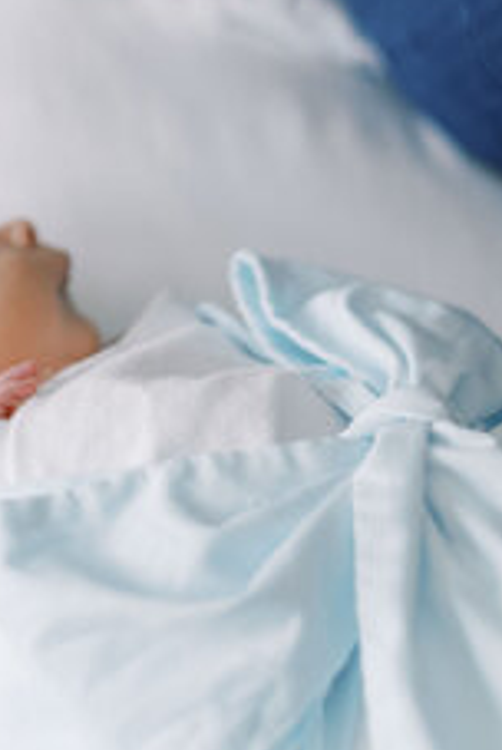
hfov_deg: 10.3
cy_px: 74
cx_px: -69
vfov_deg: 15.3
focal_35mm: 132
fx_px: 2752
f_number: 1.8
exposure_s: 1/250
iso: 320
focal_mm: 50
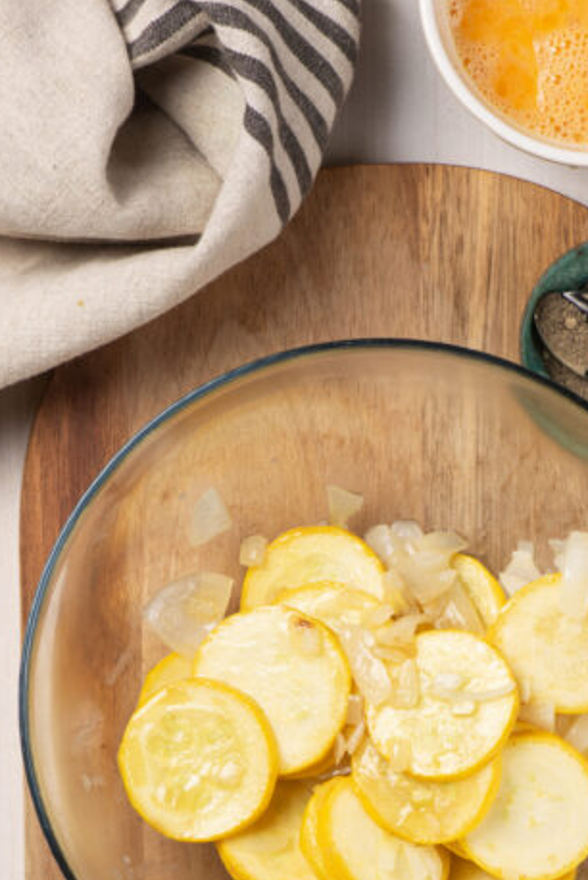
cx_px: 368
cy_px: 719
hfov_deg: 8.0
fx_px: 4207
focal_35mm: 172
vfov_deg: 11.9
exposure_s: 1/160
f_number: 9
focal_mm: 105
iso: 100
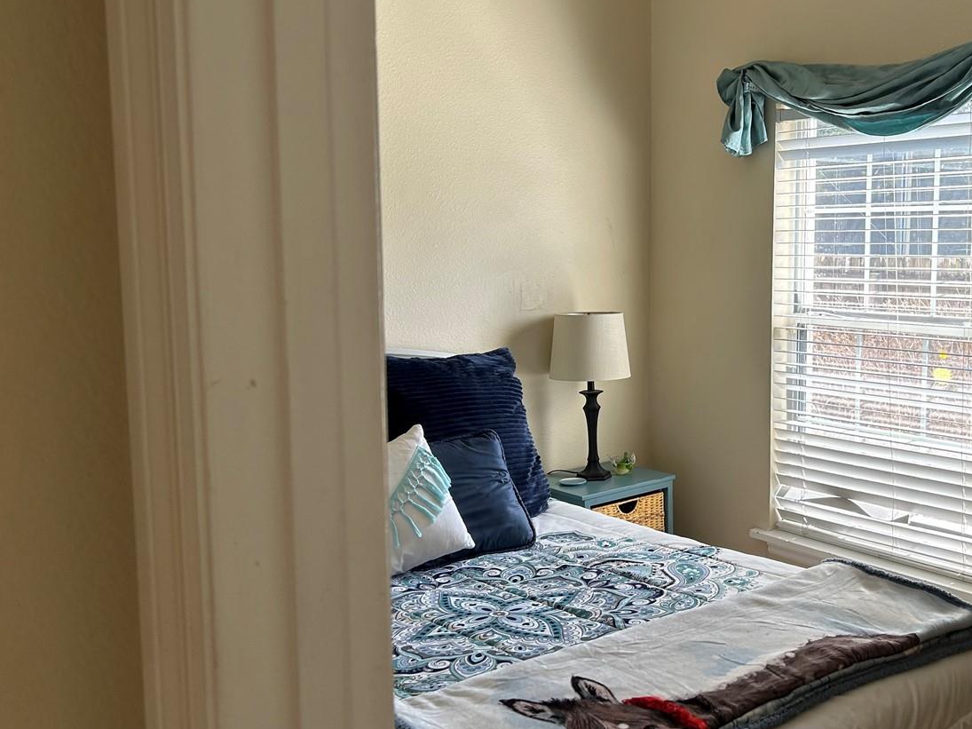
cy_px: 321
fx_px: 1067
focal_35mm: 38
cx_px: 668
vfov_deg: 37.7
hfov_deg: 48.0
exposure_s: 1/163
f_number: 1.5
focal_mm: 5.7
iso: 50
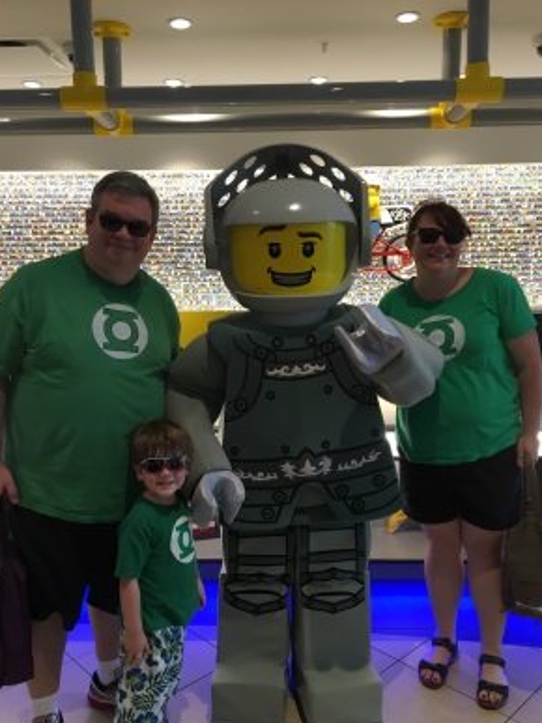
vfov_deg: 60.0
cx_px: 271
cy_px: 372
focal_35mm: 30
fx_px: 627
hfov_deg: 46.8
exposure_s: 1/30
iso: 80
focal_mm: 4.15
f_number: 2.2
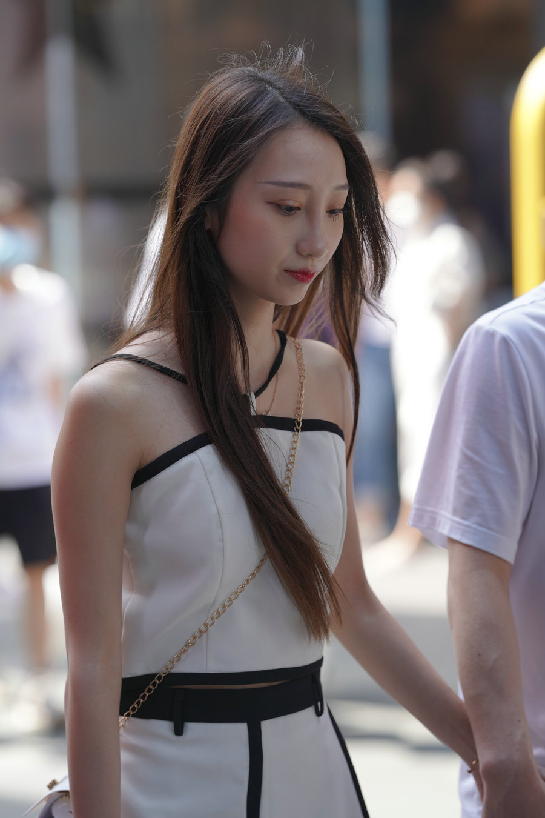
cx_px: 272
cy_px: 409
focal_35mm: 135
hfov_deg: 10.2
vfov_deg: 15.2
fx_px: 3065
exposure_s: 1/800
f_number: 3.5
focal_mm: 135
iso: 400
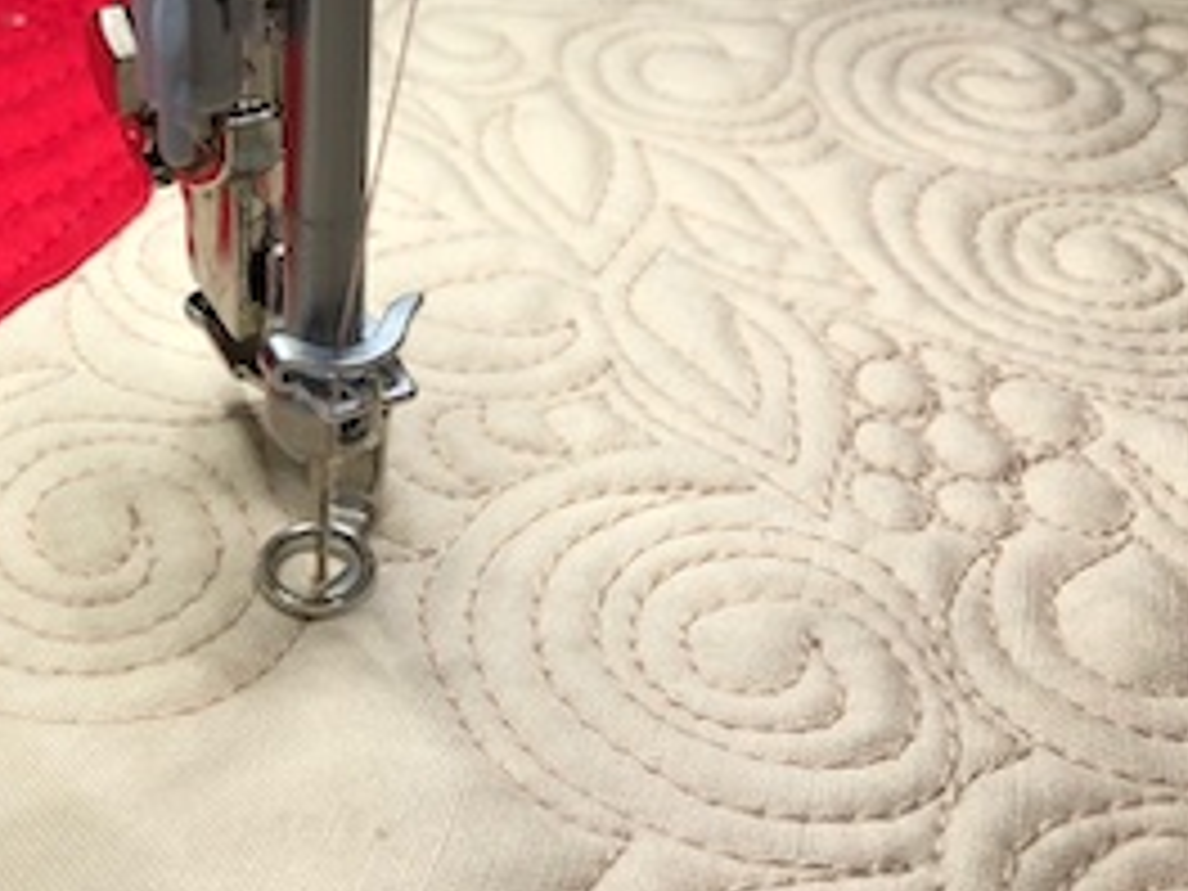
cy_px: 259
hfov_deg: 35.1
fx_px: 1819
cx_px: 248
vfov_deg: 27.3
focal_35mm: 53
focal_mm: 3.99
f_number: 1.8
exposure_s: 1/172
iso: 20
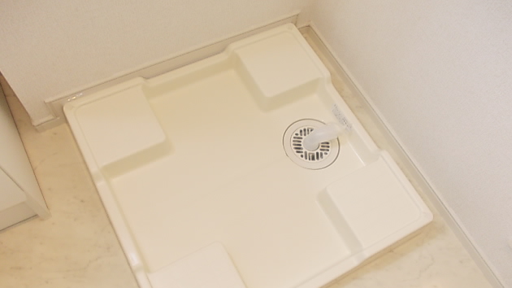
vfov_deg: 37.6
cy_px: 175
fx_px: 421
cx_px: 254
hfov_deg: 62.6
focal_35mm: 31
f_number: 2.7
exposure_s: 1/25
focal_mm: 4
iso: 200
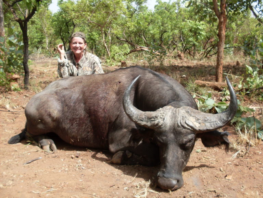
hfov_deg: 49.0
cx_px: 132
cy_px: 99
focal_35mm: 38
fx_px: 289
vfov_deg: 37.7
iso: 80
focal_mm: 6.3
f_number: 2.8
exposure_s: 1/350
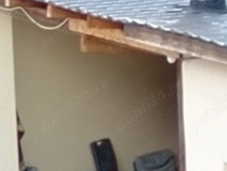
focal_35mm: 501
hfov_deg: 4.0
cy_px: 204
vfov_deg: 3.0
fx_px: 3287
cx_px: 112
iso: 129
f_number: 1.9
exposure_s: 1/100
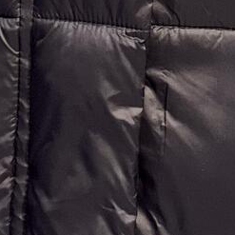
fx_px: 2826
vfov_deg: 4.6
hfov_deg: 4.8
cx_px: 244
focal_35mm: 368
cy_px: -395
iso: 160
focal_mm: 9
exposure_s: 1/33
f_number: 2.8
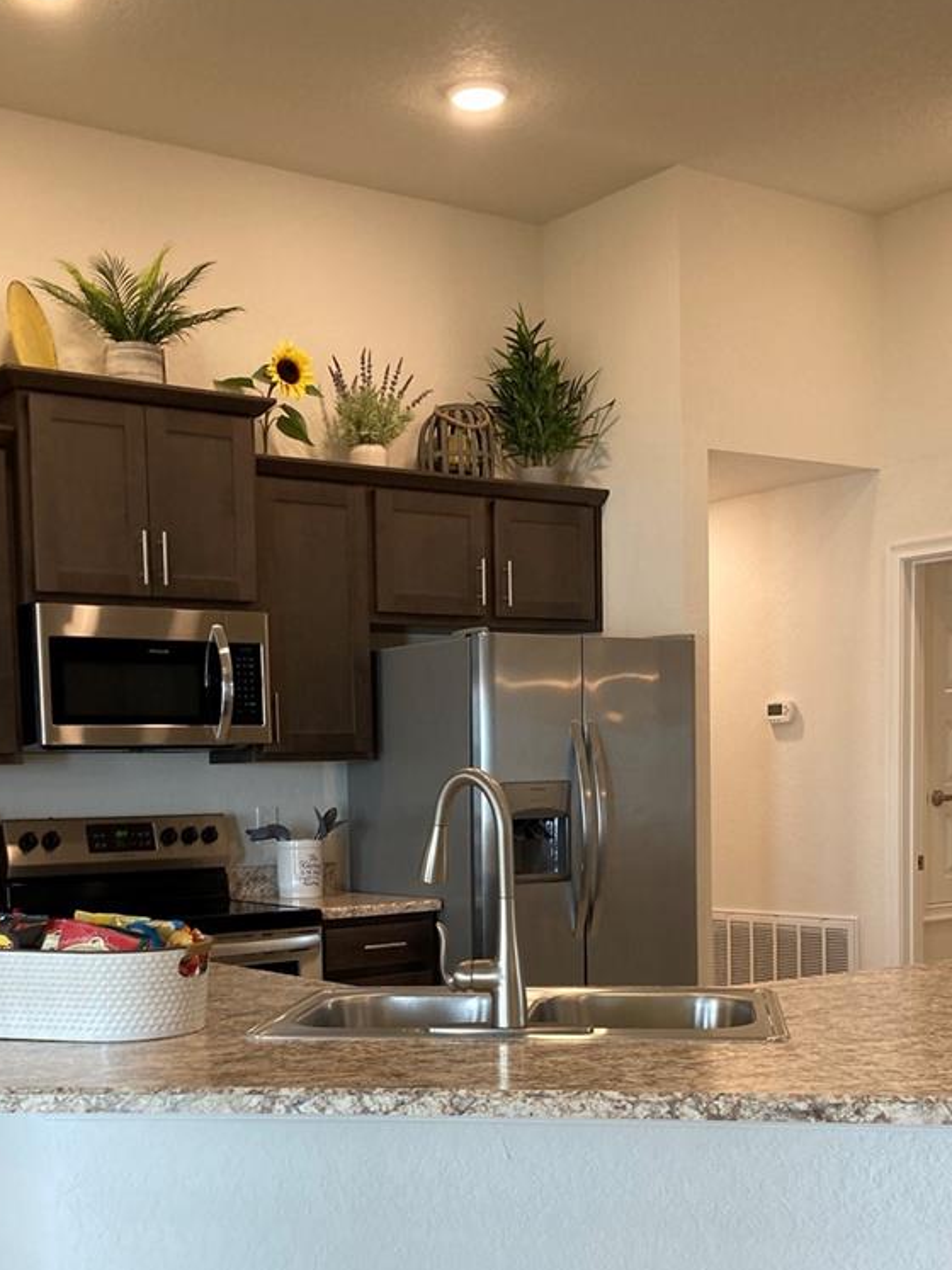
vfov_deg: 41.1
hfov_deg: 32.1
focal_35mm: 45
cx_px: 384
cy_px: 915
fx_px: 1651
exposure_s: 1/60
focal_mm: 3.99
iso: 64
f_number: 1.8
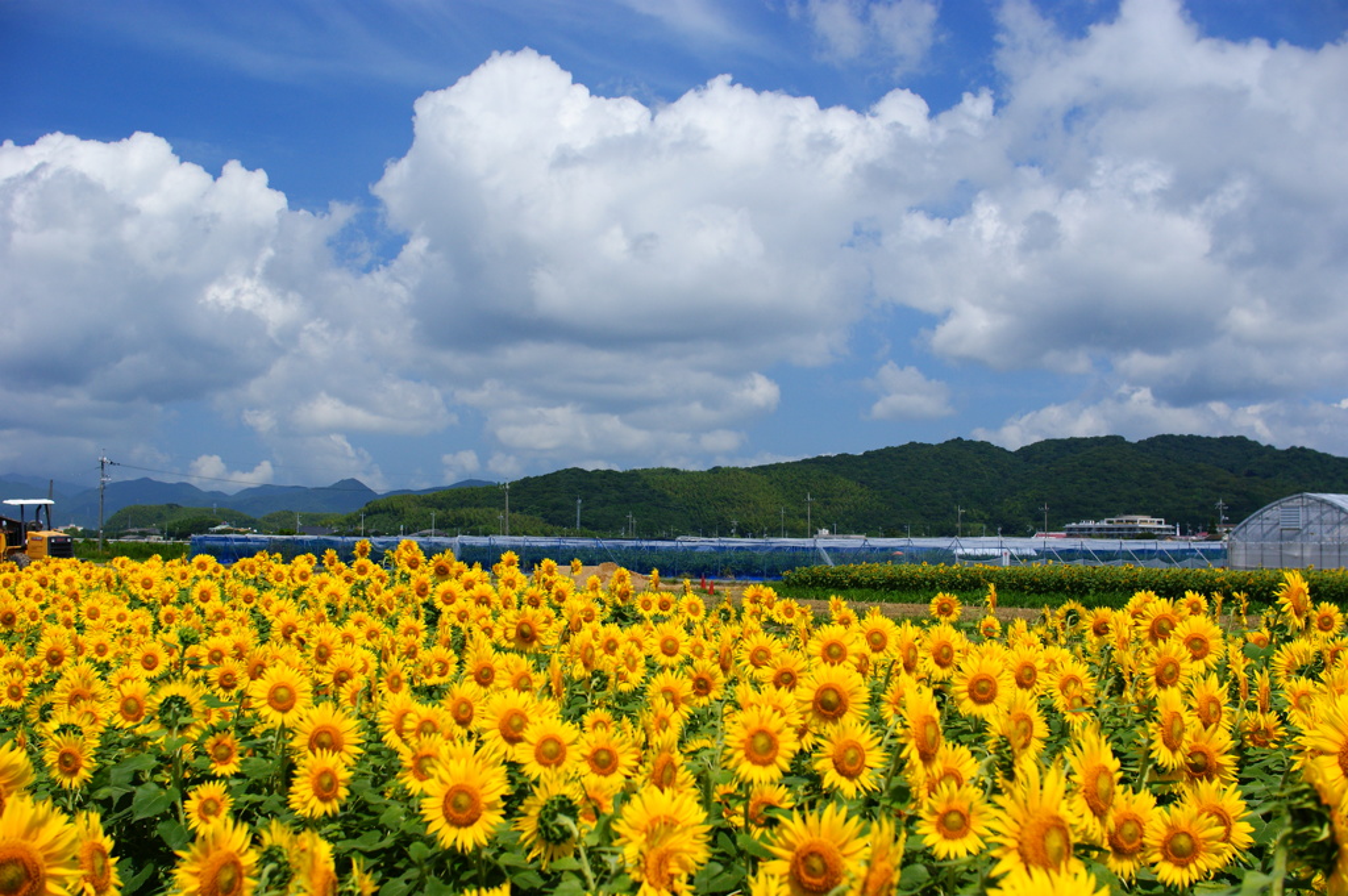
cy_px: 448
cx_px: 674
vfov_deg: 29.8
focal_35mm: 45
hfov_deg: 43.6
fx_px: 1684
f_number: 5
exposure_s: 1/800
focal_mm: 30
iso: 200
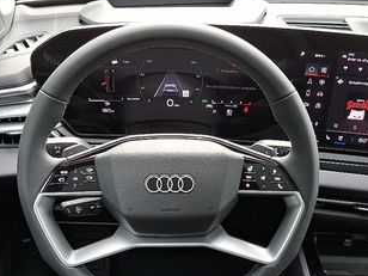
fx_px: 553
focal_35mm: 52
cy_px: 250
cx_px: 192
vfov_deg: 27.0
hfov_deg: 36.8
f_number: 1.8
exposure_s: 1/120
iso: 35
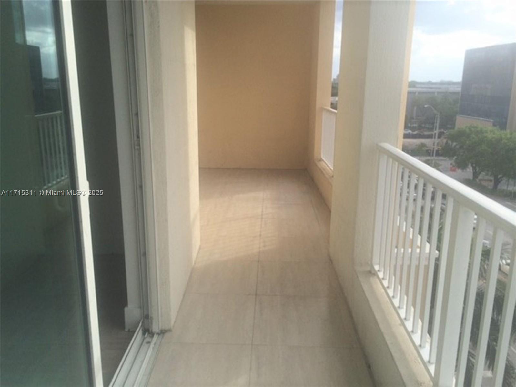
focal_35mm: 29
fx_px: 432
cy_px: 194
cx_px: 258
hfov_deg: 61.7
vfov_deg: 48.2
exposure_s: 1/1080
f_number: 2.2
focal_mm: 4.15
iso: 32
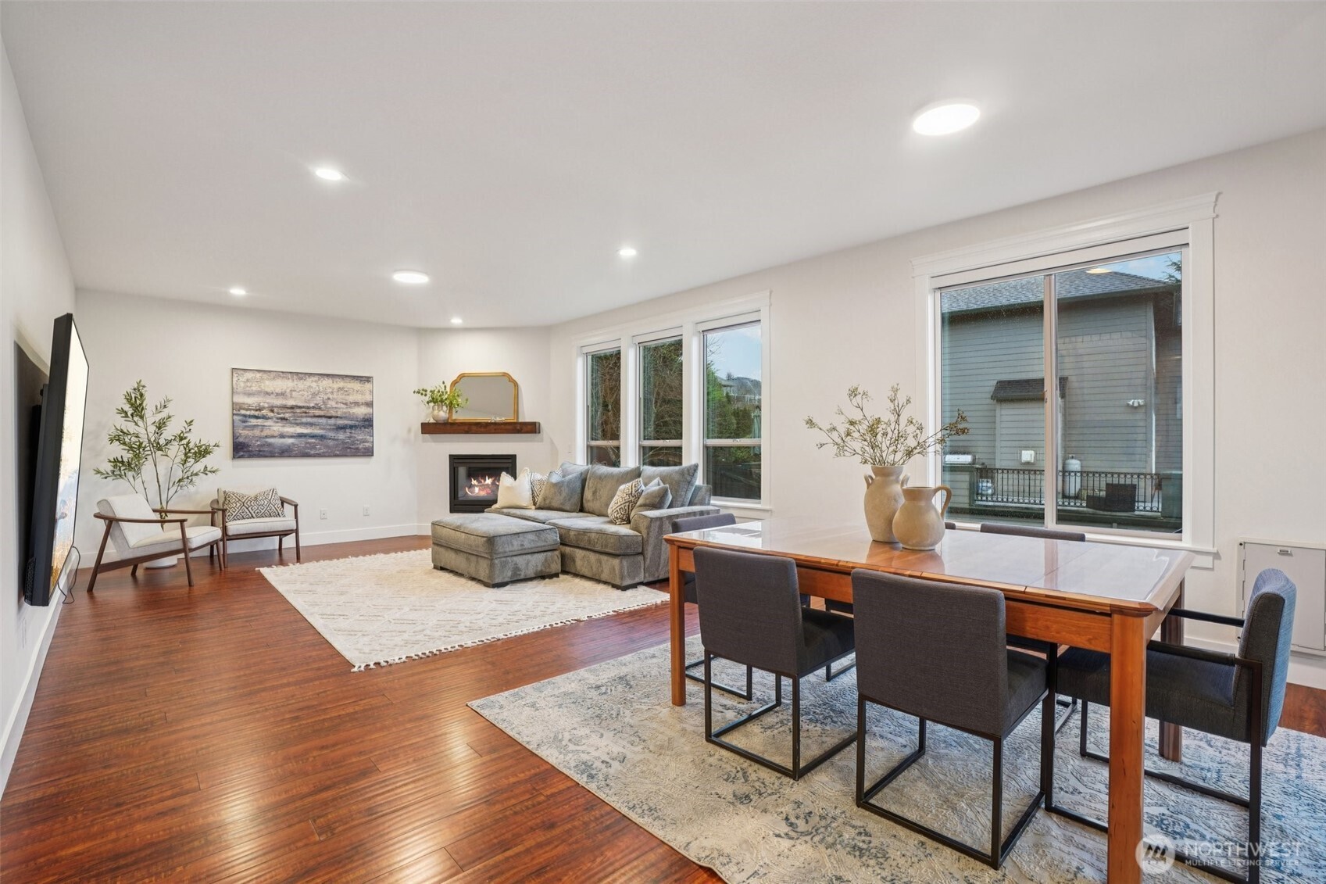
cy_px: 442
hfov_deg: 96.7
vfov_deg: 73.7
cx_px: 663
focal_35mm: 16
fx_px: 589
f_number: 8
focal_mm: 16
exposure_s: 1/5
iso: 400
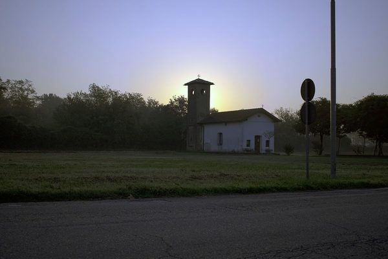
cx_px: 194
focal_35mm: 46
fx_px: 501
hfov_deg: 42.3
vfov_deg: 28.9
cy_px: 130
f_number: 4.2
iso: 100
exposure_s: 1/160
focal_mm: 31
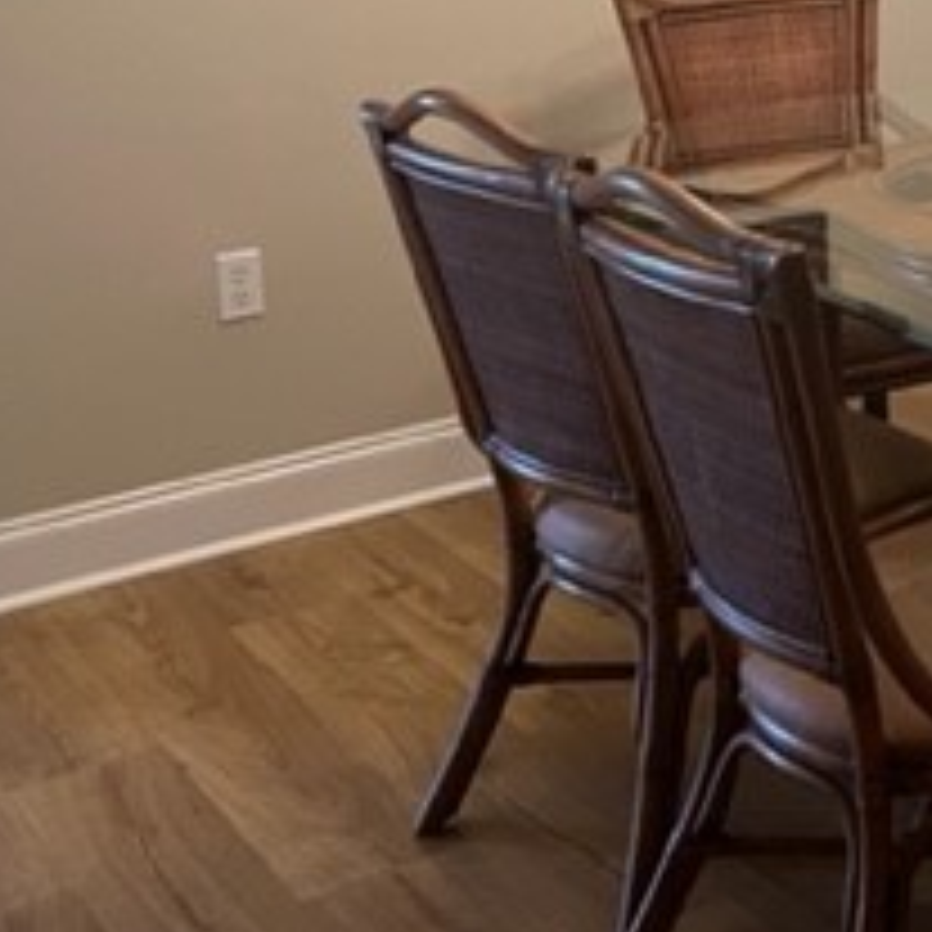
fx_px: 2163
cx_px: 1202
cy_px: 9
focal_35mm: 71
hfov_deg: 21.9
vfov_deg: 23.4
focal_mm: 5.7
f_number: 1.5
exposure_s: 1/60
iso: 320
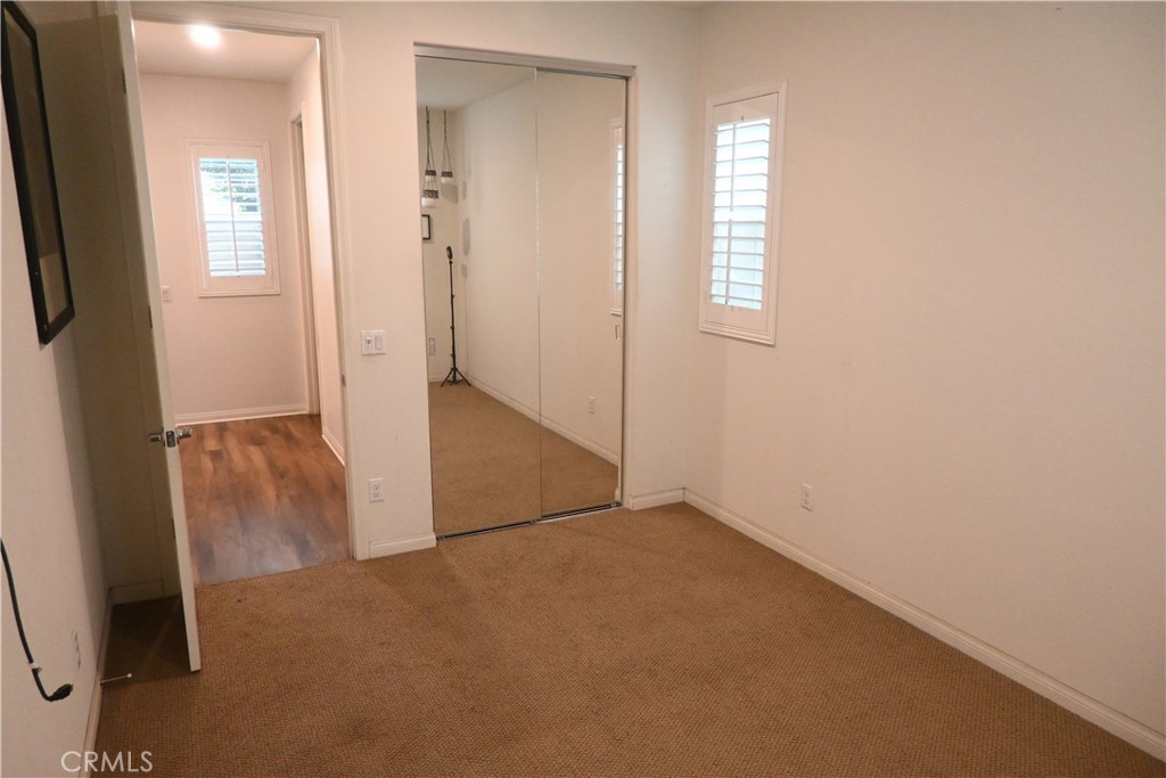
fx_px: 777
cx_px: 583
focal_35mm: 24
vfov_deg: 53.1
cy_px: 389
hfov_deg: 73.7
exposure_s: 1/125
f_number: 5
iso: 4000
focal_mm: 16
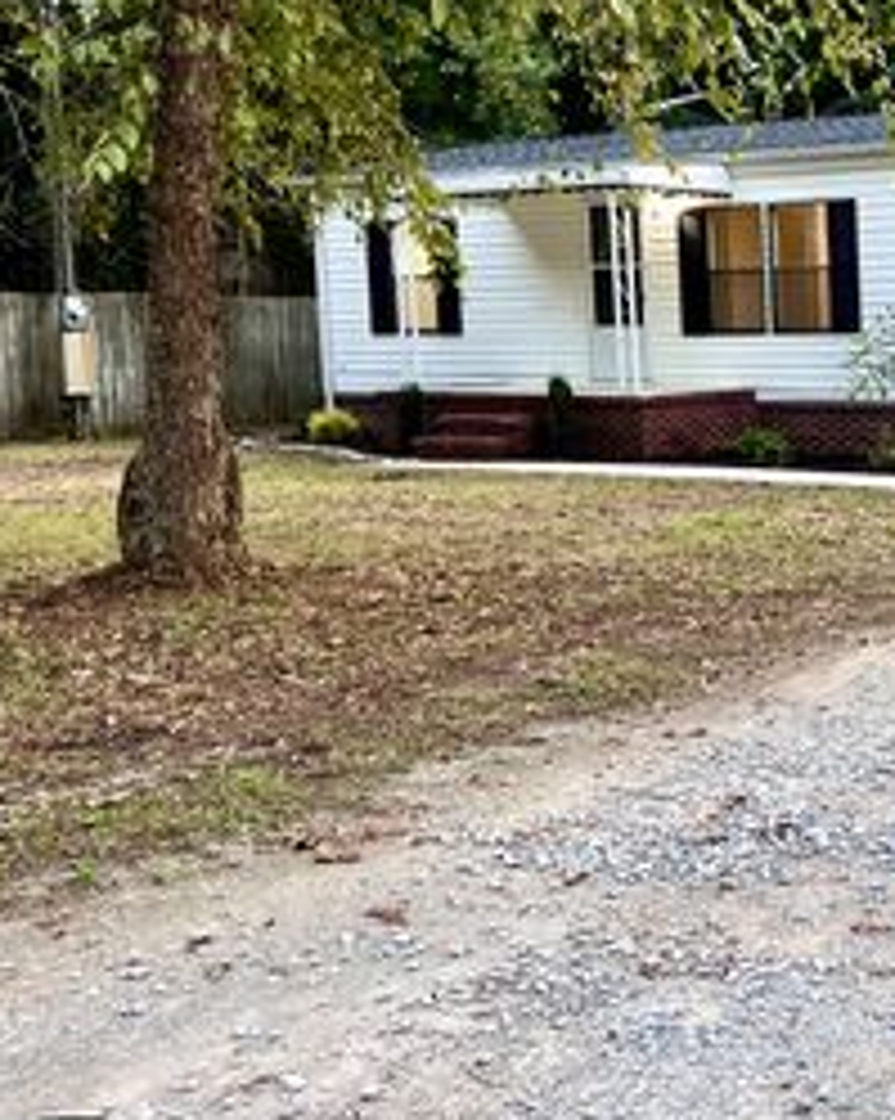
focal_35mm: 51
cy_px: 502
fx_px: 1690
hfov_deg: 27.0
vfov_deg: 36.6
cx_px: 1003
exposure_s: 1/118
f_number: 1.5
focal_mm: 5.7
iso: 125
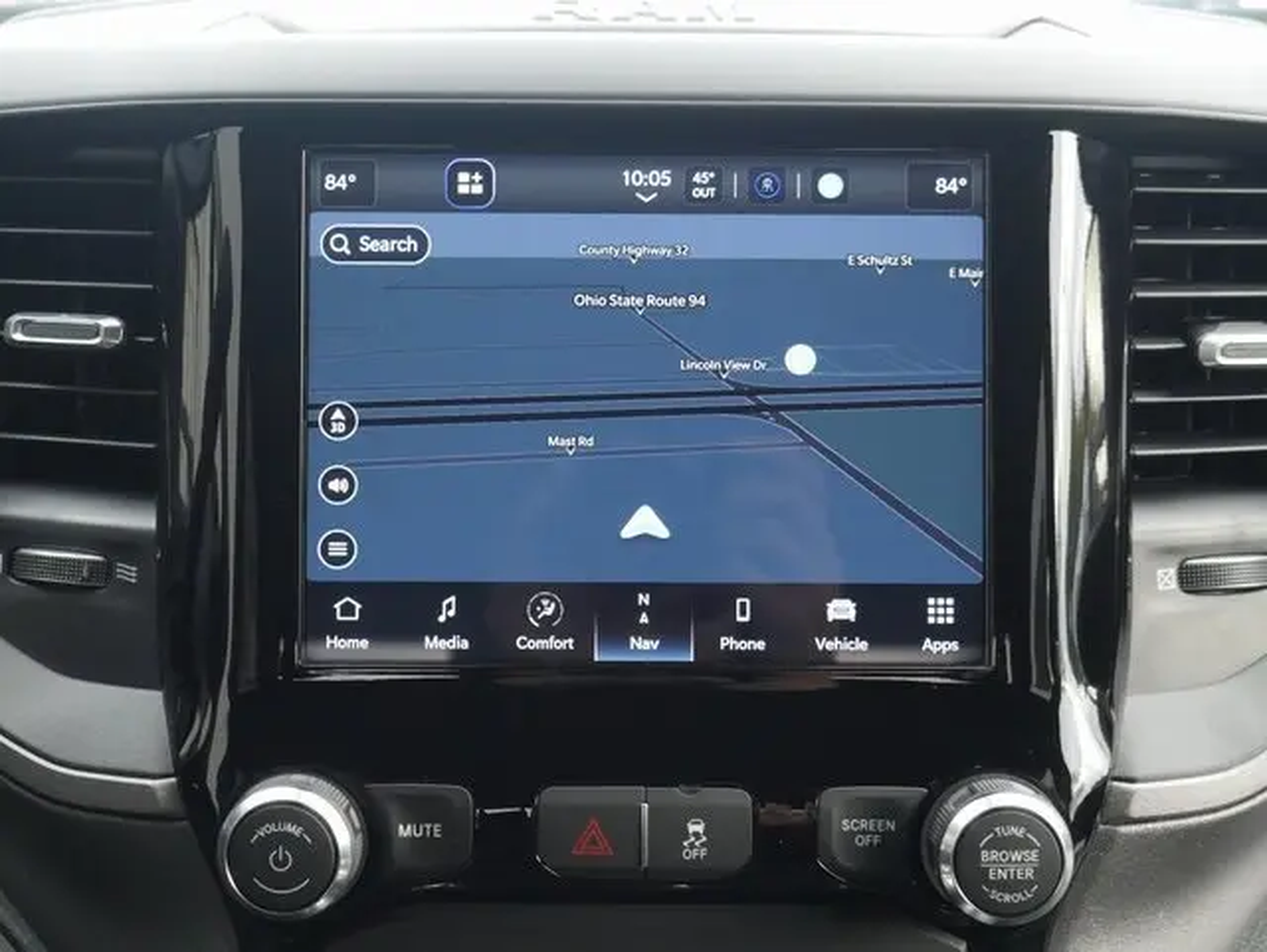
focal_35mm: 50
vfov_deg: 29.1
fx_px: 1831
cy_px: 476
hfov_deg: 38.2
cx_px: 634
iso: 1000
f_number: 5.3
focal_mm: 25
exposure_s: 1/60
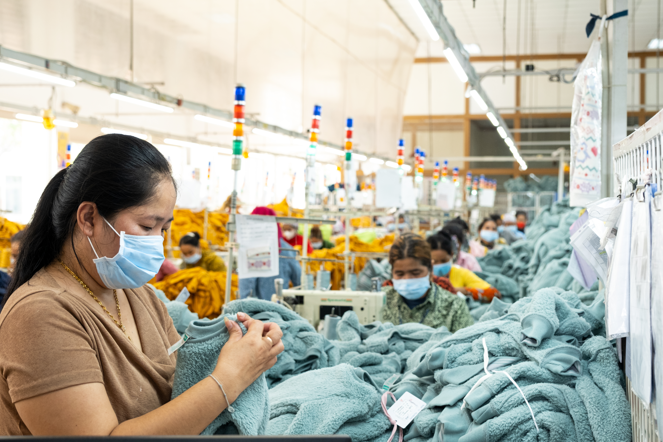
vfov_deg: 27.5
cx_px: 332
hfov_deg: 40.3
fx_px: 902
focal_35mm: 49
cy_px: 221
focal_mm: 32.5
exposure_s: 1/160
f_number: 4
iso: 1000
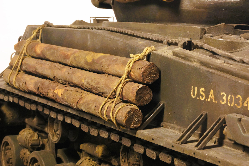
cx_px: 124
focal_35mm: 82
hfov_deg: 24.8
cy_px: 83
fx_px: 567
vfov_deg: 16.6
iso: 800
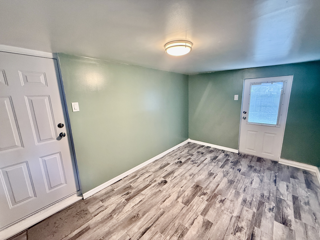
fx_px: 129
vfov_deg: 85.7
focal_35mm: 14
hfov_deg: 102.1
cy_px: 120
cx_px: 160
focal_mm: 2.22
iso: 500
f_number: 2.2
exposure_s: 1/60
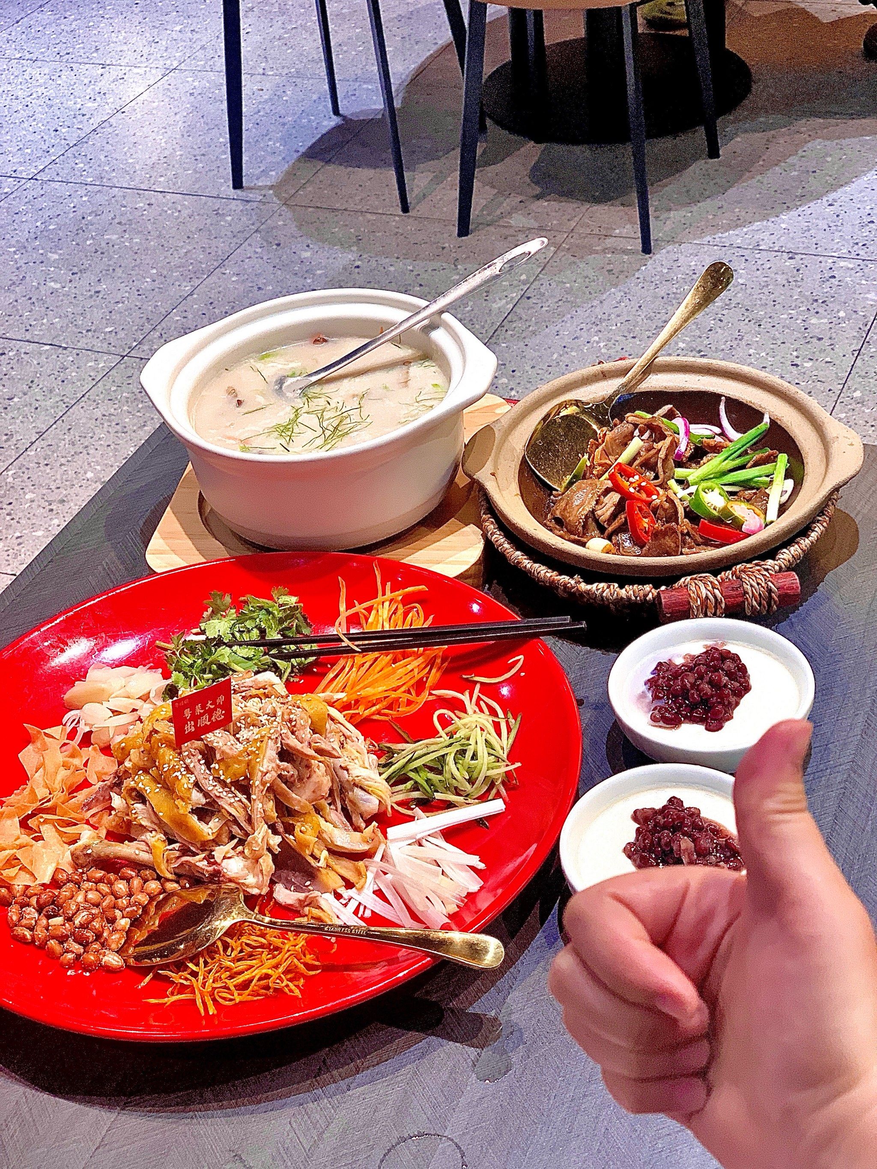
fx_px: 1756
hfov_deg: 28.0
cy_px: 584
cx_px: 438
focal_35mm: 52
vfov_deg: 36.8
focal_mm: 6
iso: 100
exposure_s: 1/100
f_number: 2.4
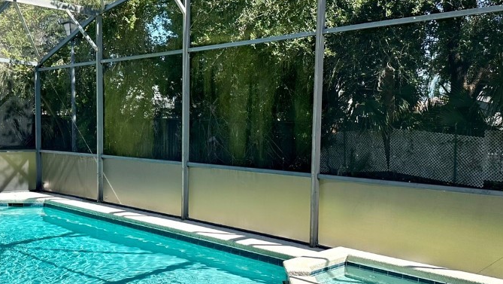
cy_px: 164
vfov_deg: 29.7
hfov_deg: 50.1
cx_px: 199
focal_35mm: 40
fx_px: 534
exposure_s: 1/2469
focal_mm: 6.86
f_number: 1.78
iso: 80
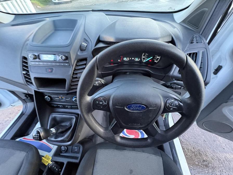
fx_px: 94
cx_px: 116
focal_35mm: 14
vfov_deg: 85.7
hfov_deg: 102.1
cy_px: 88
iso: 800
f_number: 2.2
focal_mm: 2.22
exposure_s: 1/60
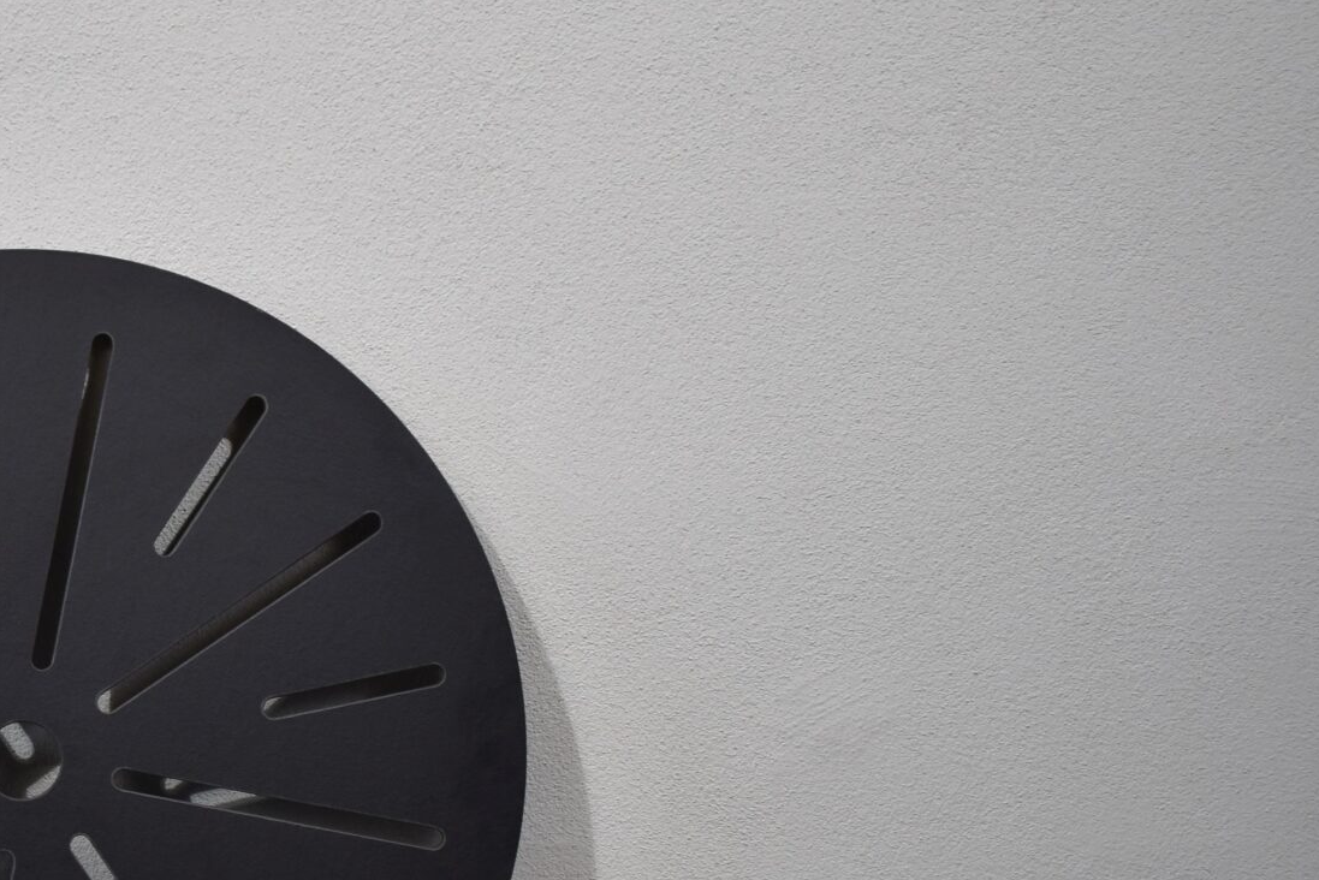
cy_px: 733
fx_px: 2309
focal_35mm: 63
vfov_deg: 21.3
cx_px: 35
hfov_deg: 29.9
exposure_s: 1/250
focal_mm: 18
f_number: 3.5
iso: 450
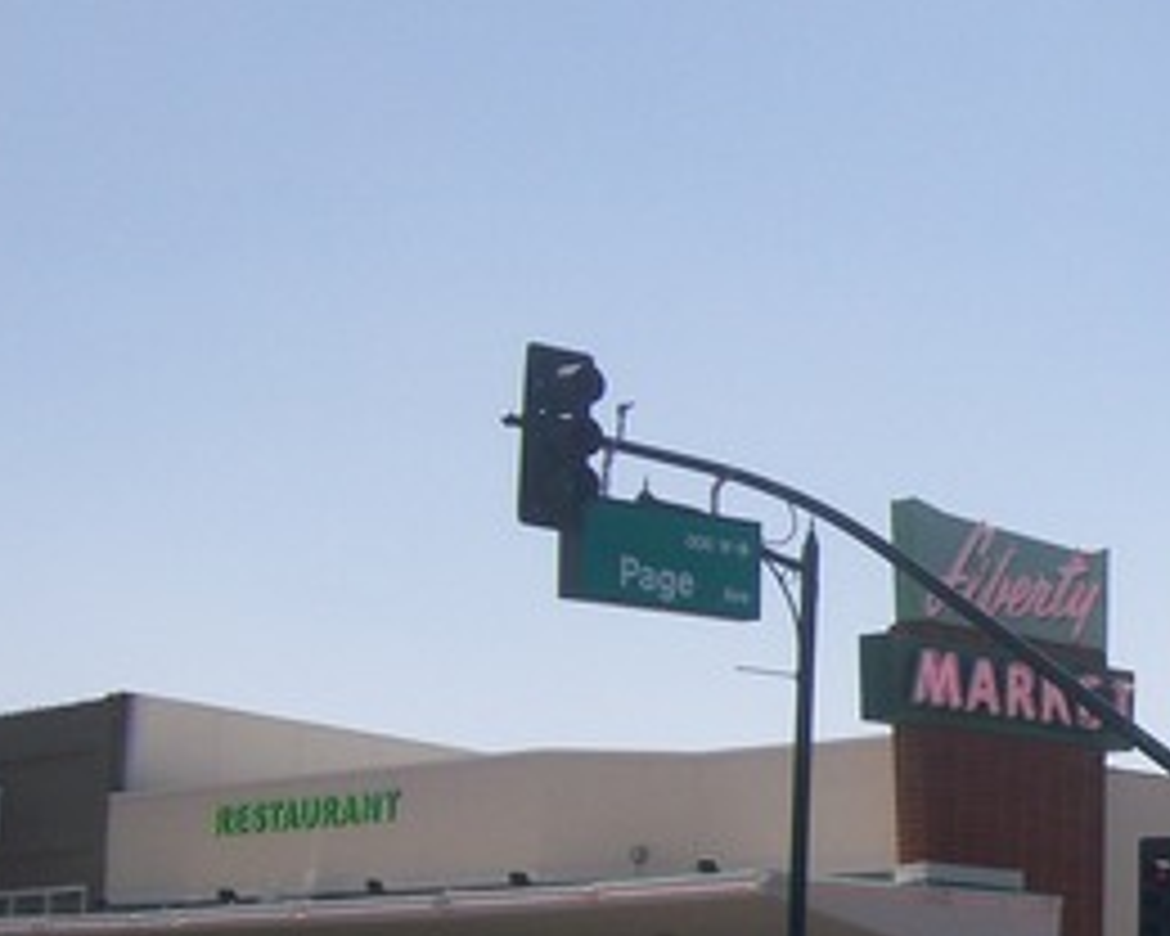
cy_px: 616
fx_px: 2909
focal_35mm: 84
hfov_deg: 21.2
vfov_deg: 18.2
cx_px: 1390
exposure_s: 1/307
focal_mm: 5.8
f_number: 7.2
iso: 80
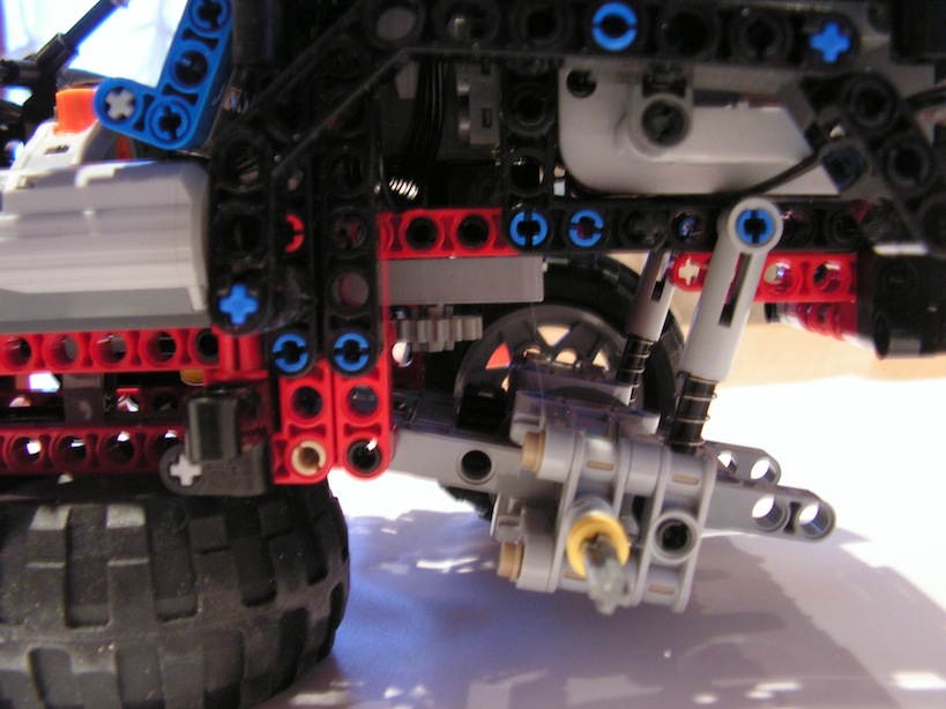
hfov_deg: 51.4
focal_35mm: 36
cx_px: 473
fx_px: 984
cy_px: 354
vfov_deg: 39.6
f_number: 3.2
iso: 200
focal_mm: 6
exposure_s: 1/3
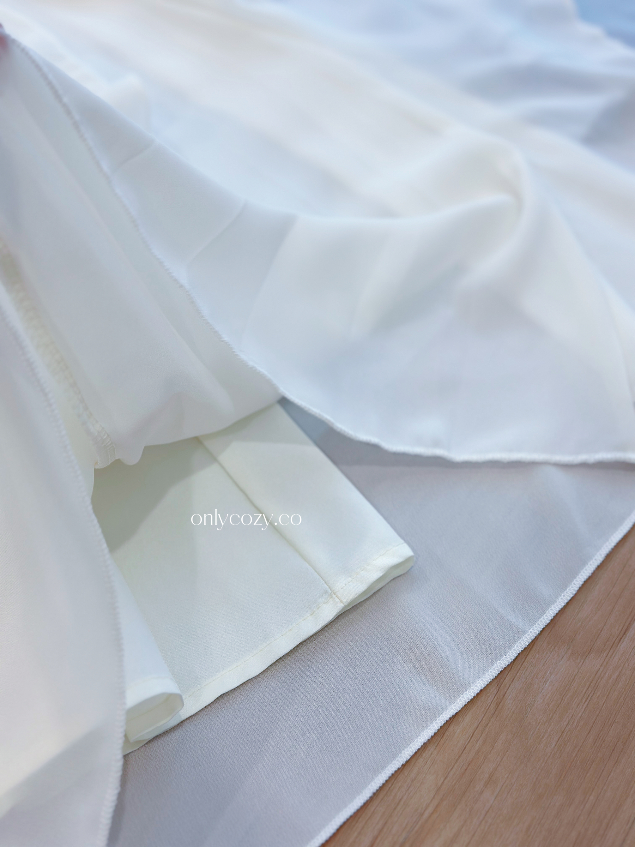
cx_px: 318
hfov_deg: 30.3
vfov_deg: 39.7
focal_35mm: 48
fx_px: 1174
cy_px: 424
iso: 64
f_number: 1.78
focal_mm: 6.86
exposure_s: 1/50
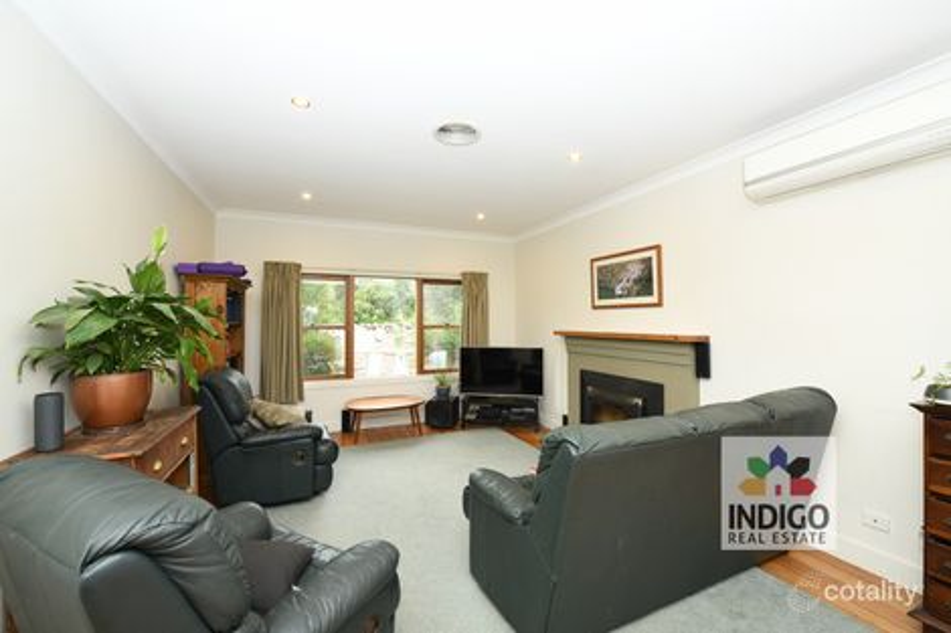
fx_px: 370
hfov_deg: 104.3
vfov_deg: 81.2
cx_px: 476
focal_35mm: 14
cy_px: 316
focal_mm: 14
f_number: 6.3
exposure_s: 1/60
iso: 1100
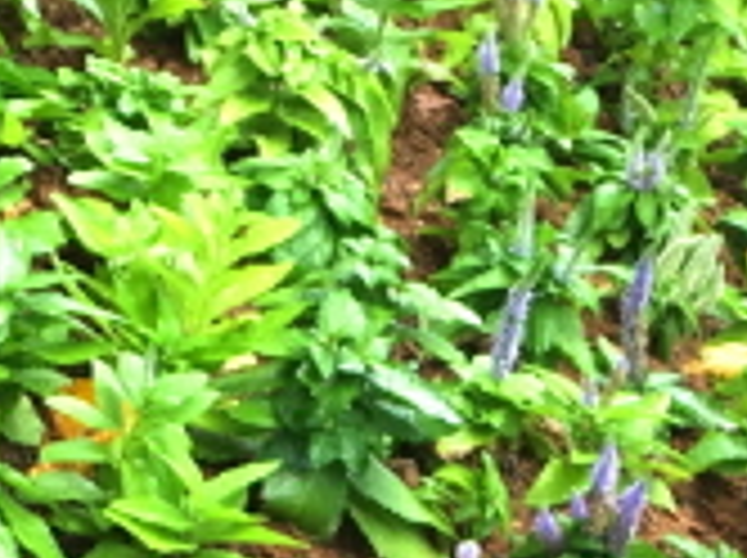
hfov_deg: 11.3
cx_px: 526
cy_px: 1089
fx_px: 3771
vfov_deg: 8.1
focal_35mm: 175
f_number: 2.2
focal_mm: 4.15
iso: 25
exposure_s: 1/60
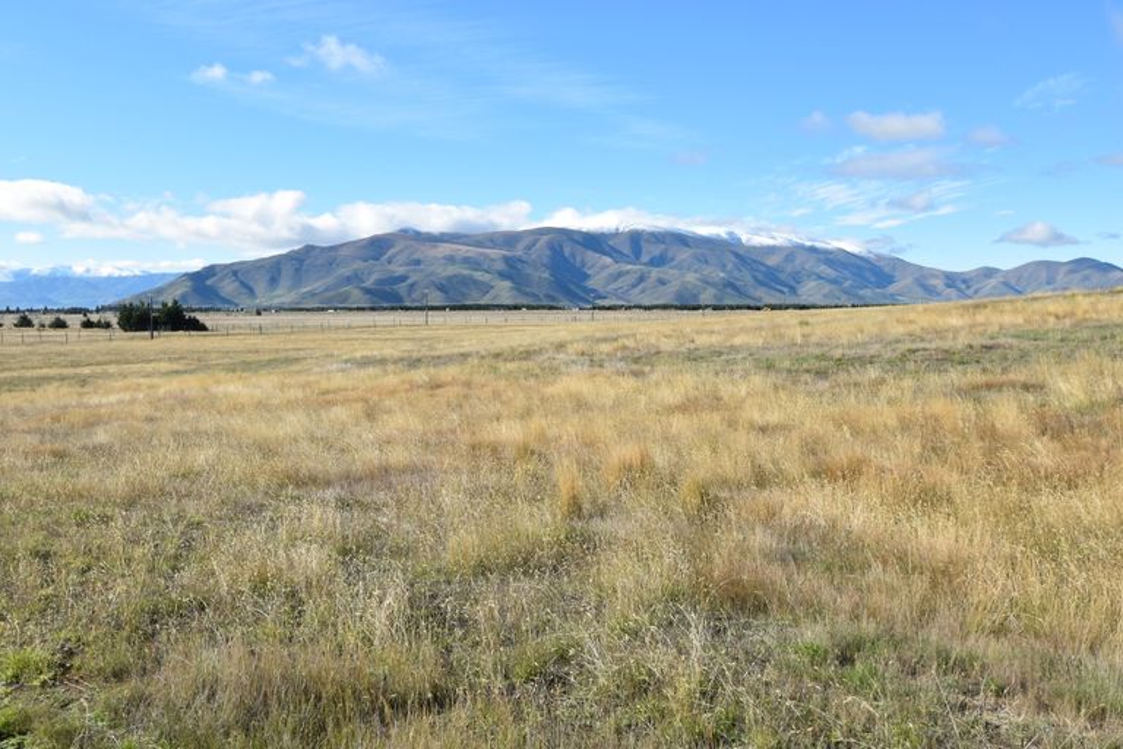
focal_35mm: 32
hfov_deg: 59.5
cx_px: 562
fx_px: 983
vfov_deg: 41.7
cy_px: 374
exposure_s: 1/400
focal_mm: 21
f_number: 10
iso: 200
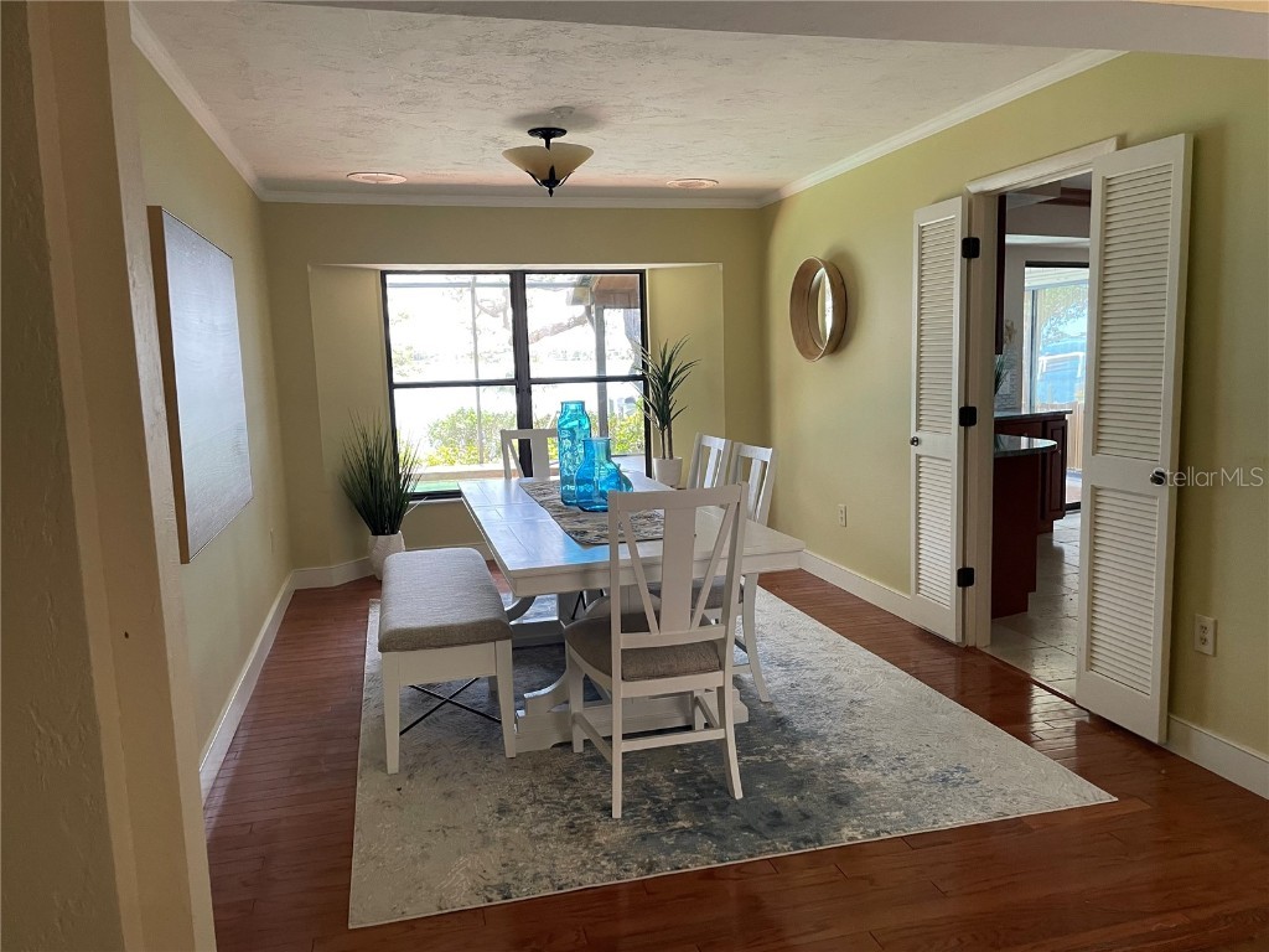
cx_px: 634
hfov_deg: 67.3
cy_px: 476
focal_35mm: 26
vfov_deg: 53.1
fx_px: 953
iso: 200
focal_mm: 4.2
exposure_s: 1/60
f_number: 1.6
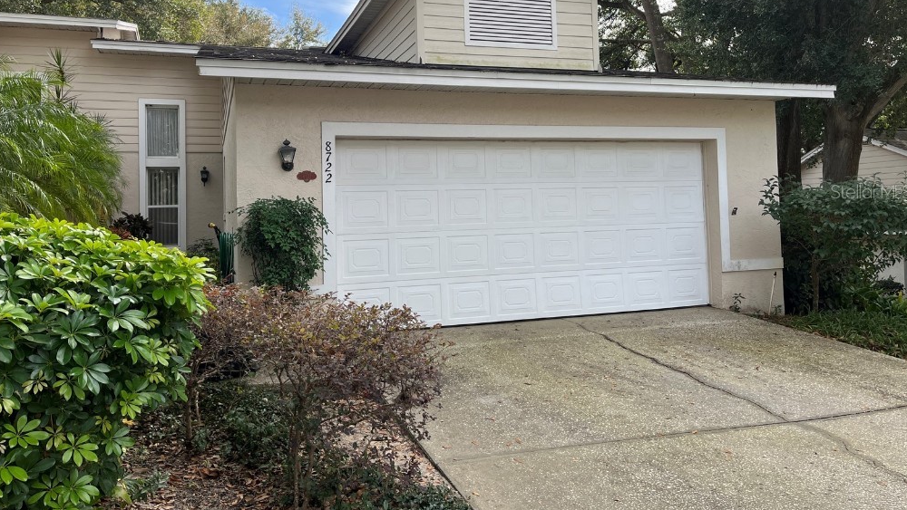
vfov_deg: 39.9
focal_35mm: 29
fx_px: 698
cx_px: 452
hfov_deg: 66.1
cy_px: 191
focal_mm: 5.1
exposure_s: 1/858
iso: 50
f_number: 1.6
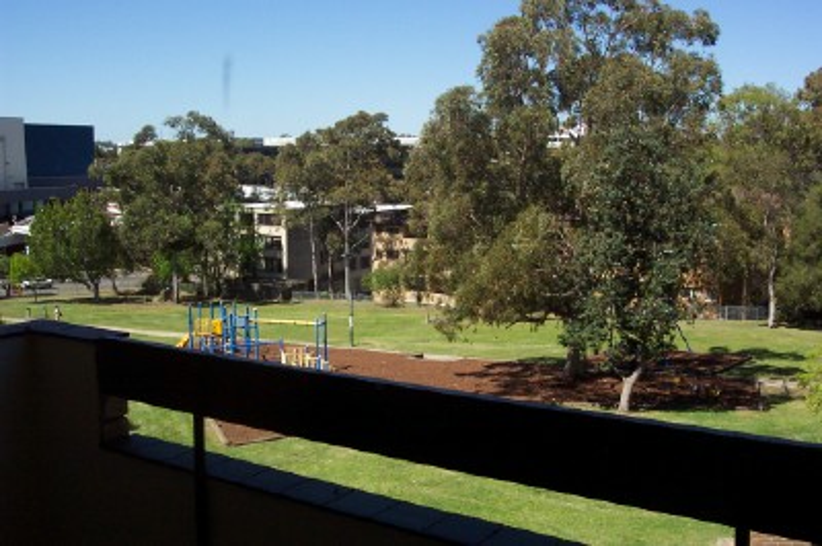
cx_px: 411
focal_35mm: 38
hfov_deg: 50.7
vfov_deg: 35.0
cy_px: 273
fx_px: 867
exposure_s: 1/500
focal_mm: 8
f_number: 4.8
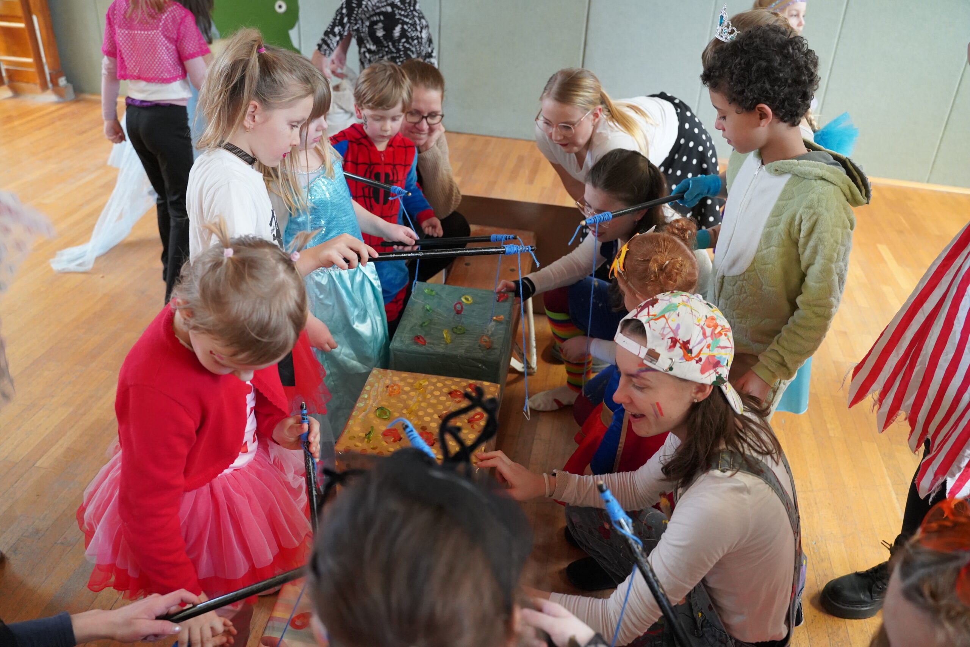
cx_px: 485
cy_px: 324
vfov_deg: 43.6
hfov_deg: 61.9
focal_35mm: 30
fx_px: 808
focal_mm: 30
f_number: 4
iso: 6400
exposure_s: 1/160
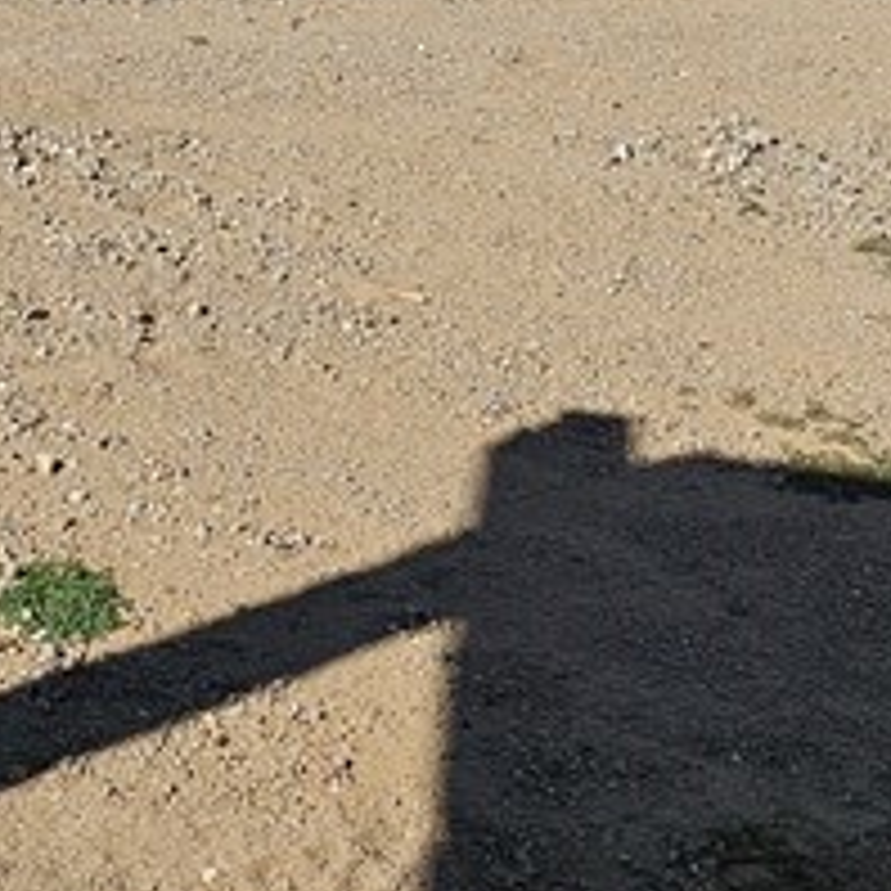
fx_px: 3058
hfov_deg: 16.6
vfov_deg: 15.6
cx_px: 486
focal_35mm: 105
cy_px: -346
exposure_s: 1/1525
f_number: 1.7
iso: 10
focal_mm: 6.3
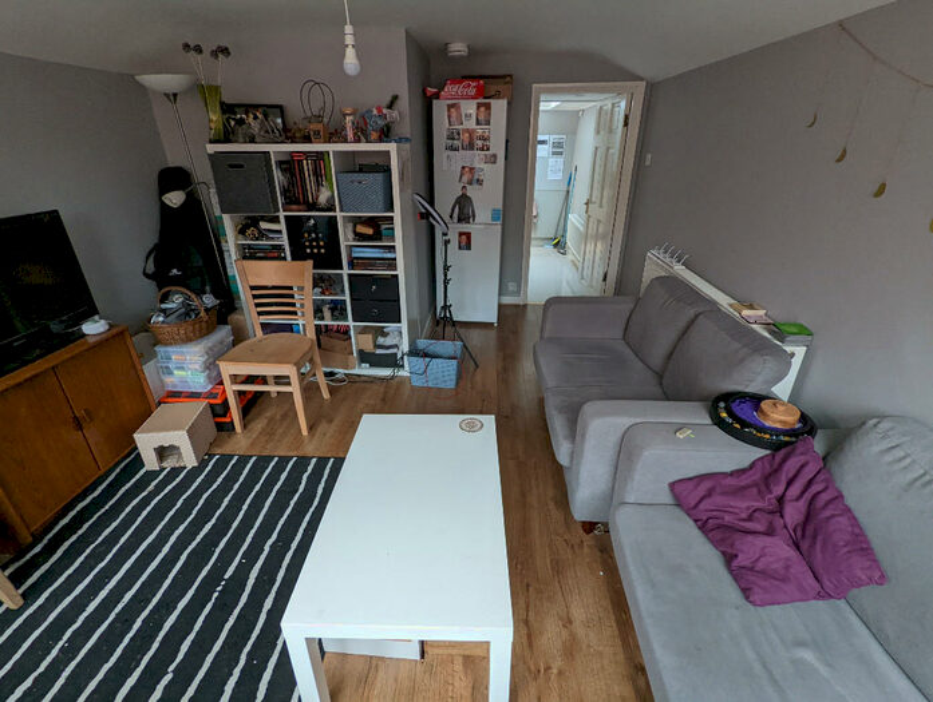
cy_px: 351
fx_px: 432
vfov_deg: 78.3
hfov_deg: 94.4
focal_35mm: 16
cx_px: 466
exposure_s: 1/38.3
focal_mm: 2.35
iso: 400
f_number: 2.2
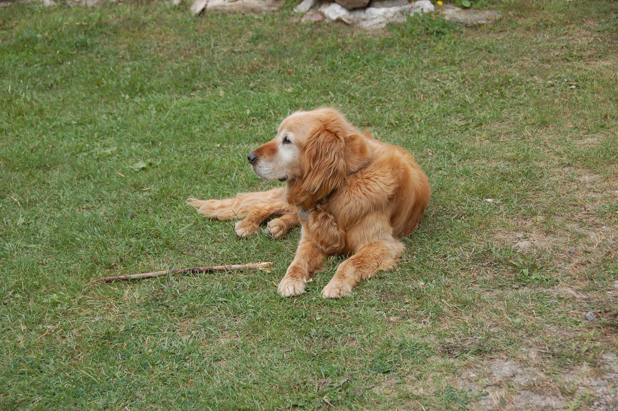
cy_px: 206
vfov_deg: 15.2
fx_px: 1544
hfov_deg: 22.6
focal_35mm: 90
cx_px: 309
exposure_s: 1/500
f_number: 5.6
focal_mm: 60
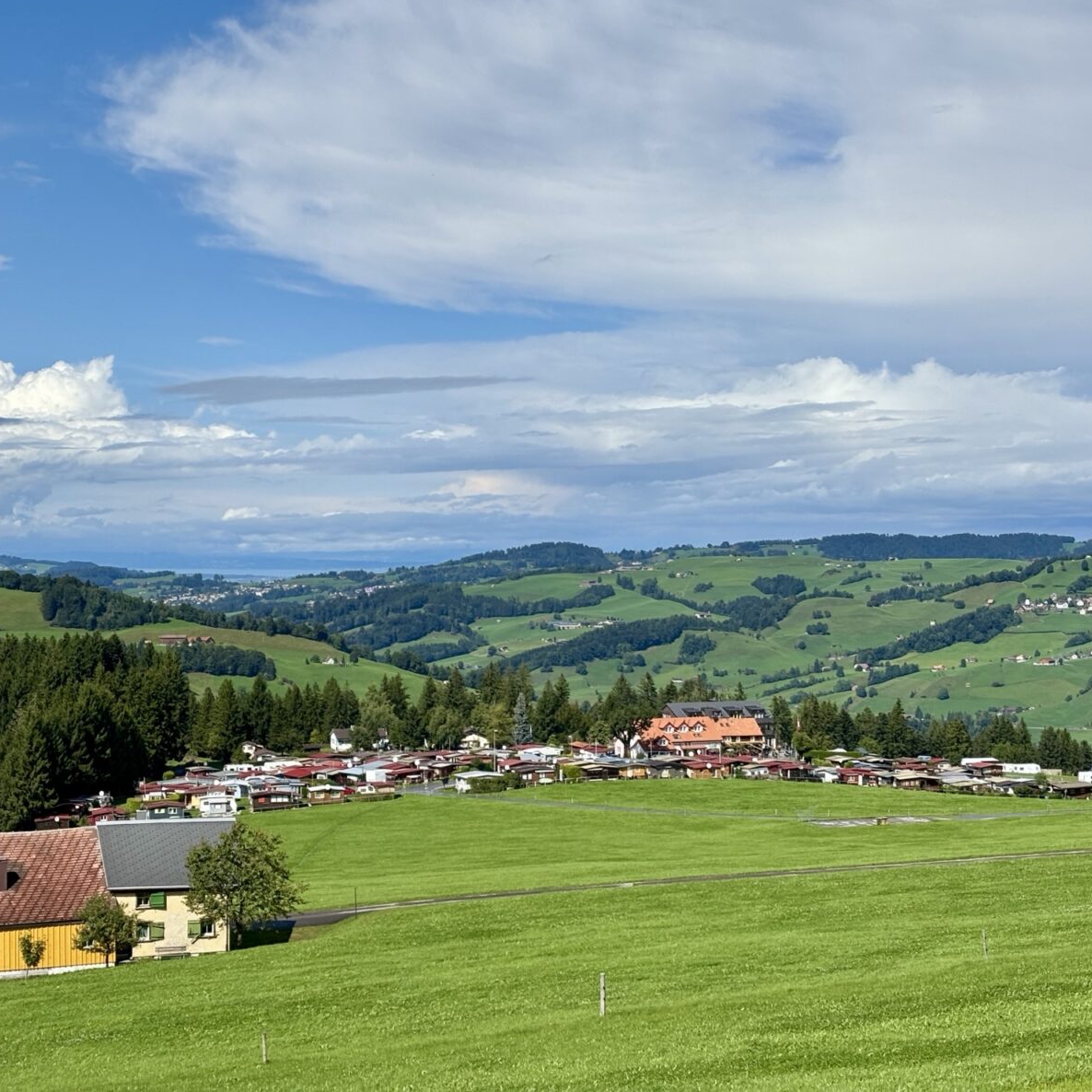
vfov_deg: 27.7
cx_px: 436
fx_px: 2213
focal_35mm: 62
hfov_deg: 27.7
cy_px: 540
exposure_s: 1/5348
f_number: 1.6
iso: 40
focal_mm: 5.96
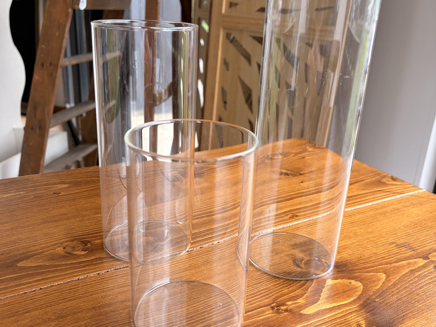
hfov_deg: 52.6
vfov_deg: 40.7
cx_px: 217
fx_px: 441
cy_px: 175
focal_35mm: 35
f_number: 1.6
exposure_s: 1/121
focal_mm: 5.96
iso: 50
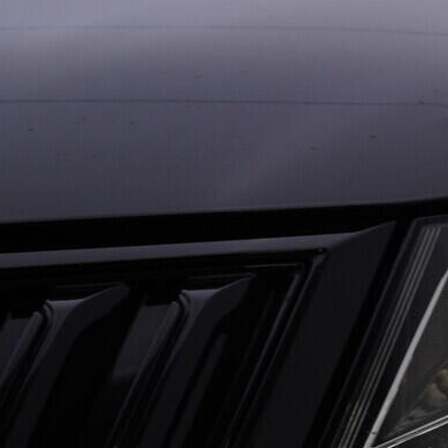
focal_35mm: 113
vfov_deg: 15.2
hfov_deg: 13.9
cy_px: 437
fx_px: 1655
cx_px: 773
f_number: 5
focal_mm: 24
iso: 125
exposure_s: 1/125
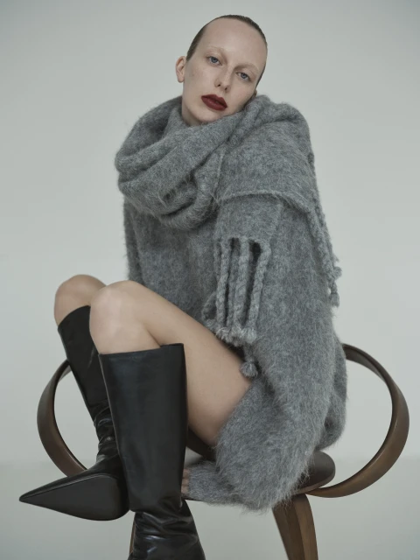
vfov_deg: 42.9
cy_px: 280
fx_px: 712
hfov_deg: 32.9
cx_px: 210
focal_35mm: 44
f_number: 3.2
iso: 800
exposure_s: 1/200
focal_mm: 55
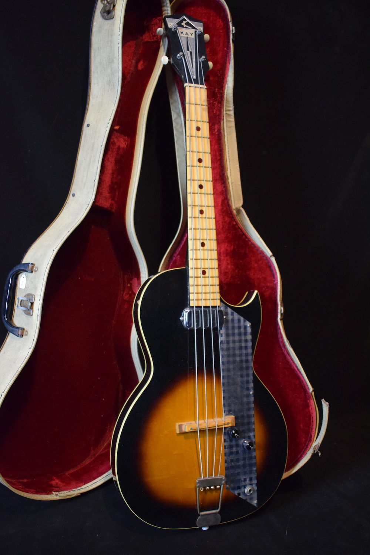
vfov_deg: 57.2
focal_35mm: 33
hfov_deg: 40.0
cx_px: 185
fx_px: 509
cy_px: 278
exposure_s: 1/60
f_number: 3.8
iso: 2800
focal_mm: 22
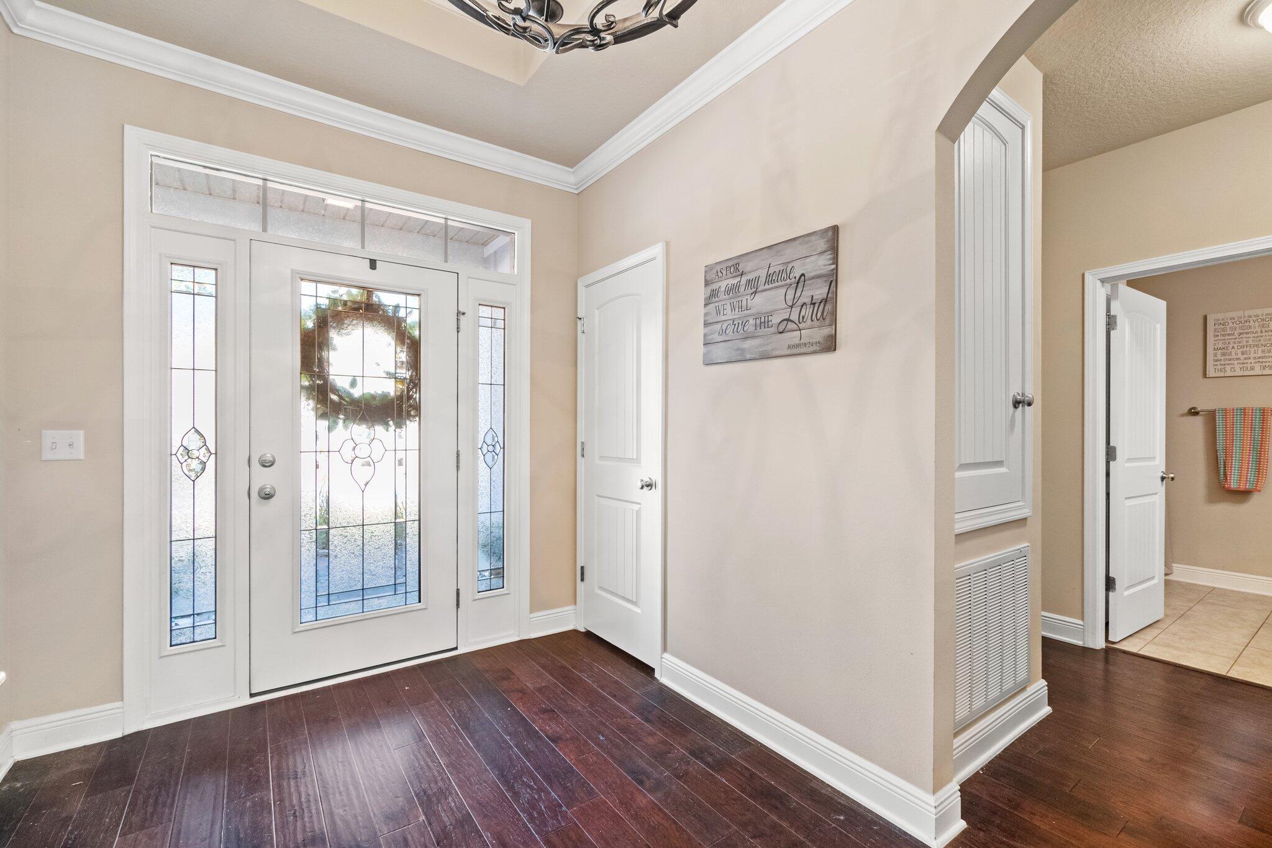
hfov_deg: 100.4
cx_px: 636
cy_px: 424
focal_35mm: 15
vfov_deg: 77.3
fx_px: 530
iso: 800
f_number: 8
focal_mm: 10
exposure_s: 1.3
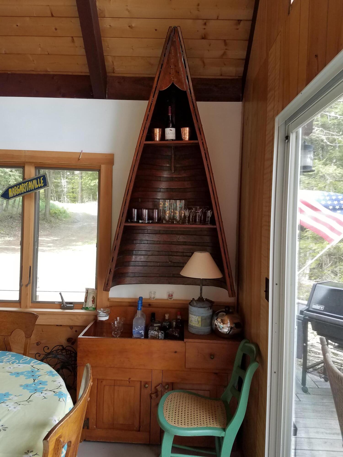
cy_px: 228
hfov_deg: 53.1
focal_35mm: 26
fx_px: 344
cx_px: 172
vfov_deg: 67.3
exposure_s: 1/60
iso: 64
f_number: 1.7
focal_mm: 4.2
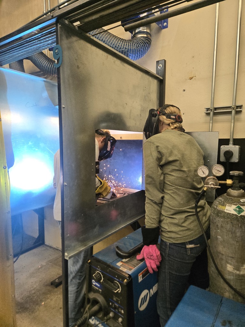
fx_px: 217
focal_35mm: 23
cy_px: 164
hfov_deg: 58.9
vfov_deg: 73.9
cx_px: 122
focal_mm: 5.4
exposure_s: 1/120
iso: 200
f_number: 1.8
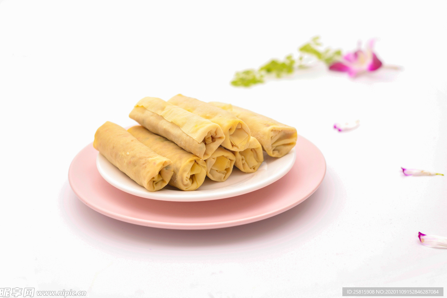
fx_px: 633
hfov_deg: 38.9
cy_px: 149
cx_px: 220
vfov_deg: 26.5
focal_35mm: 51
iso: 100
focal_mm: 50
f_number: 5
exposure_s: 1/100
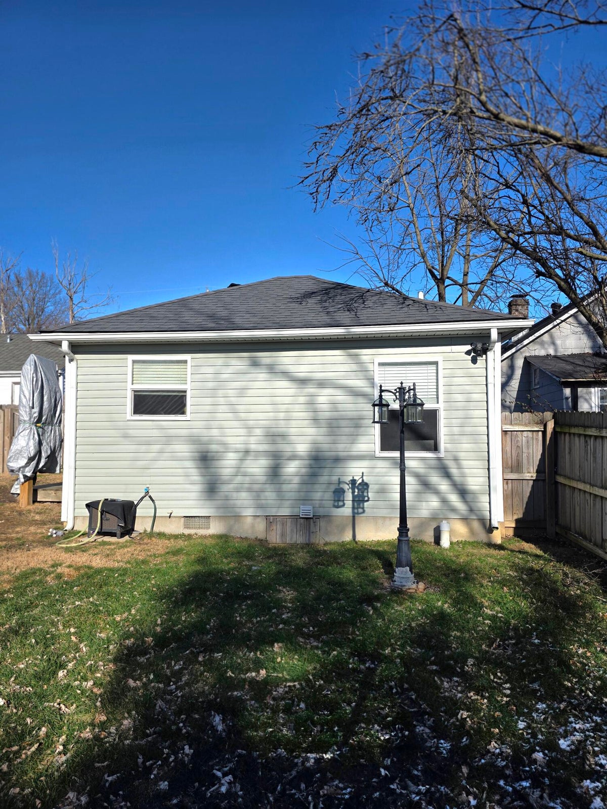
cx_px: 304
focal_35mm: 23
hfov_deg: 58.9
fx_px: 538
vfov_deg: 73.9
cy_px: 404
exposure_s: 1/10000
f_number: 1.7
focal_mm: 6.3
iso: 80
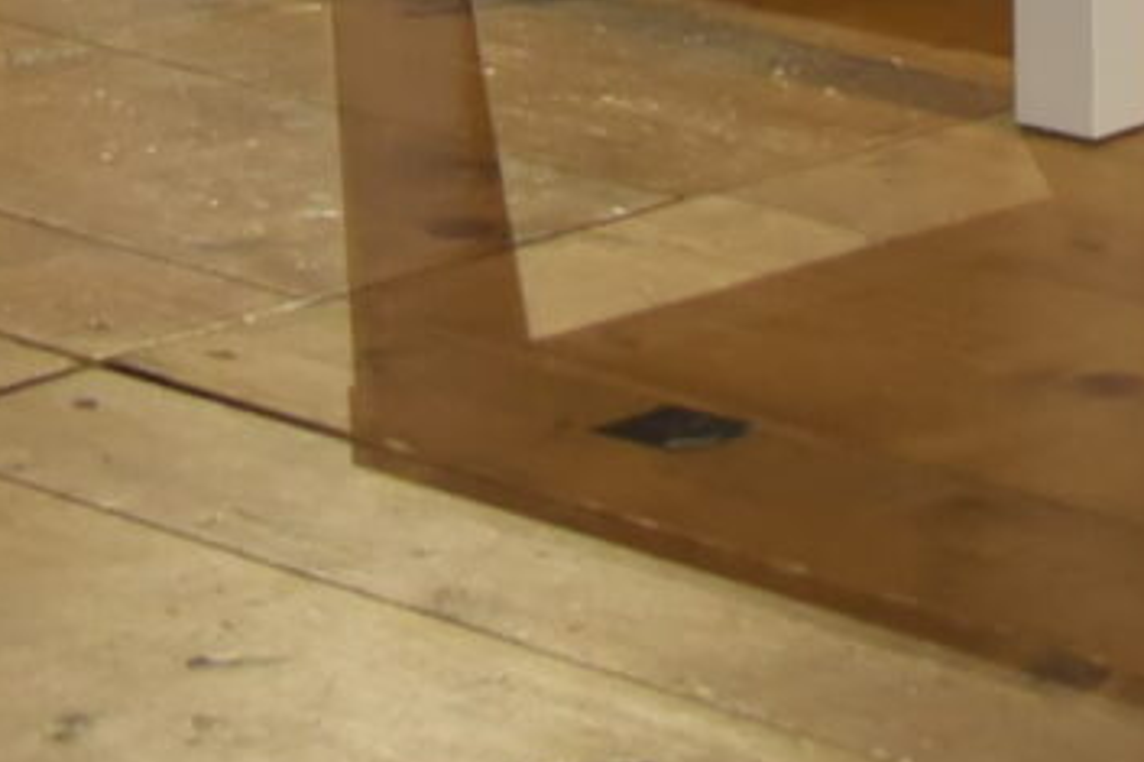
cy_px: -1749
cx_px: 1176
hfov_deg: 8.8
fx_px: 7369
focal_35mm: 232
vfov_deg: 5.5
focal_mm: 32
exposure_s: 1/25
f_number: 4
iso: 1250
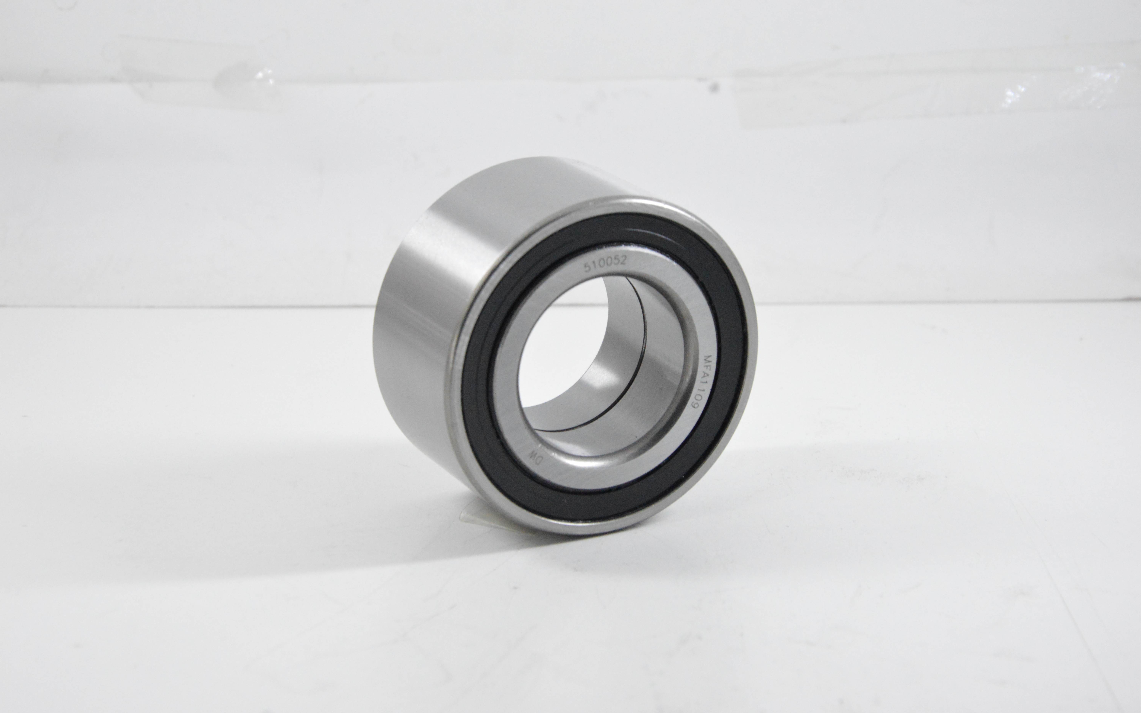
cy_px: 347
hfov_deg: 23.3
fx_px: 2768
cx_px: 569
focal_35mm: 89
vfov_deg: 14.7
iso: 3200
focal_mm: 58
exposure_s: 1/100
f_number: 8
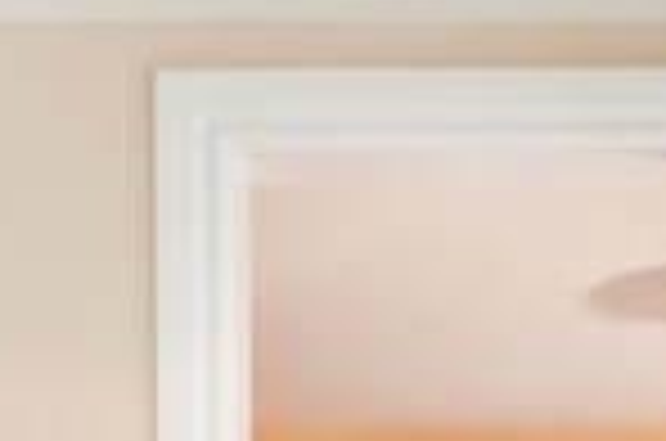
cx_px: 518
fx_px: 2034
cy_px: 857
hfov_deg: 18.5
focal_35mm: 110
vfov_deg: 11.3
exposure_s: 1/4
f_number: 14
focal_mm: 17
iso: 200
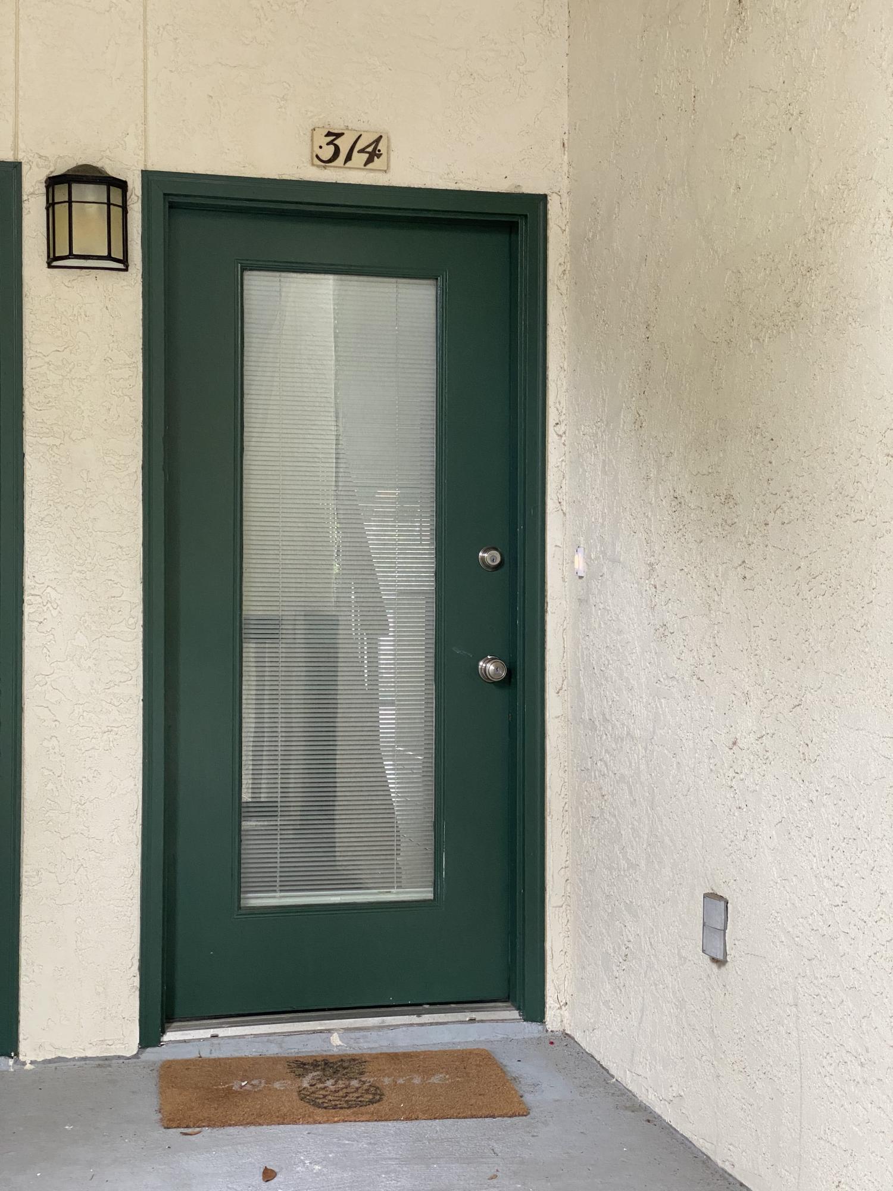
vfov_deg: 36.8
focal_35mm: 52
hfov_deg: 28.0
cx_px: 446
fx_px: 1789
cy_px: 596
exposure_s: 1/102
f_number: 2
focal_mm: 6
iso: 160
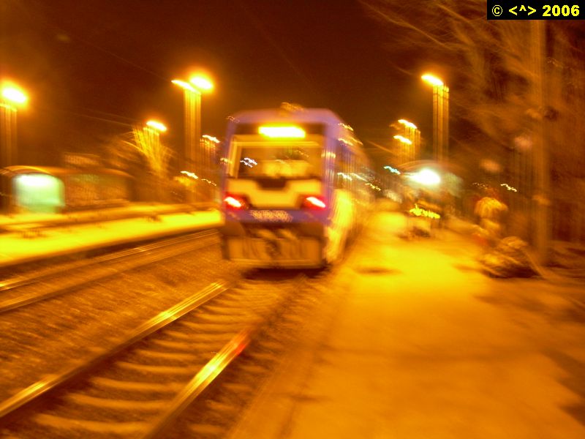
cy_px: 220
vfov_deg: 37.7
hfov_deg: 49.0
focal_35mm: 38
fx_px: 642
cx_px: 292
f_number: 2.8
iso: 200
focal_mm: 6.3
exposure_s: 2
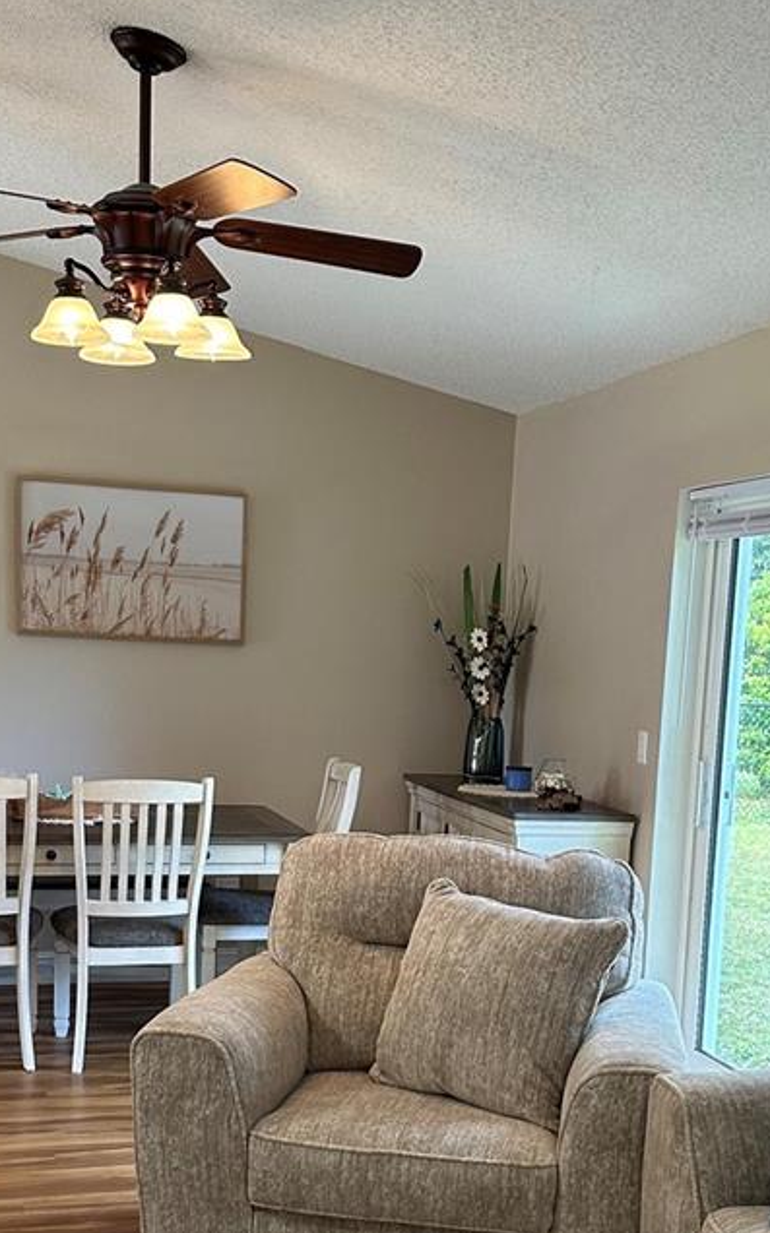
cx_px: 384
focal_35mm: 48
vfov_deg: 41.0
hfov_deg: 26.8
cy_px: 874
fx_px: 1613
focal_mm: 6.86
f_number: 1.78
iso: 200
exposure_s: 1/120
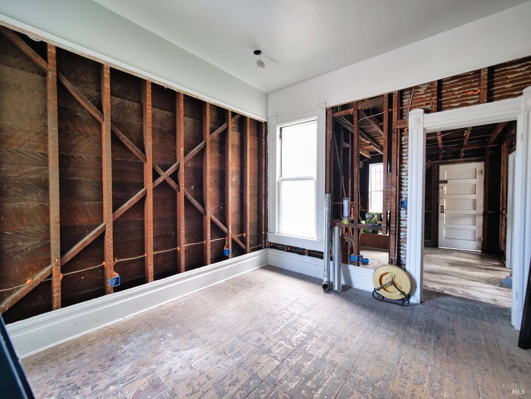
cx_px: 266
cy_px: 200
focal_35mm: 14
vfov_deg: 85.7
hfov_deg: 102.1
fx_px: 215
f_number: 2.8
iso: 800
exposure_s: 1/60
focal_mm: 7
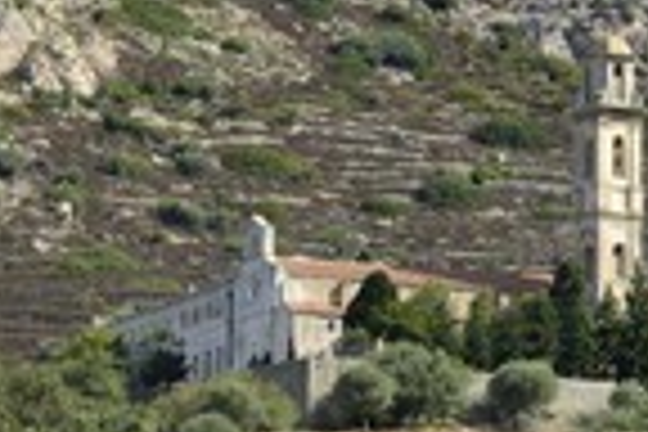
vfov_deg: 5.1
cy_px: -36
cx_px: 117
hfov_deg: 7.7
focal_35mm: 268
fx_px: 4824
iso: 200
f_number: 13
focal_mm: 92
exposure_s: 1/250
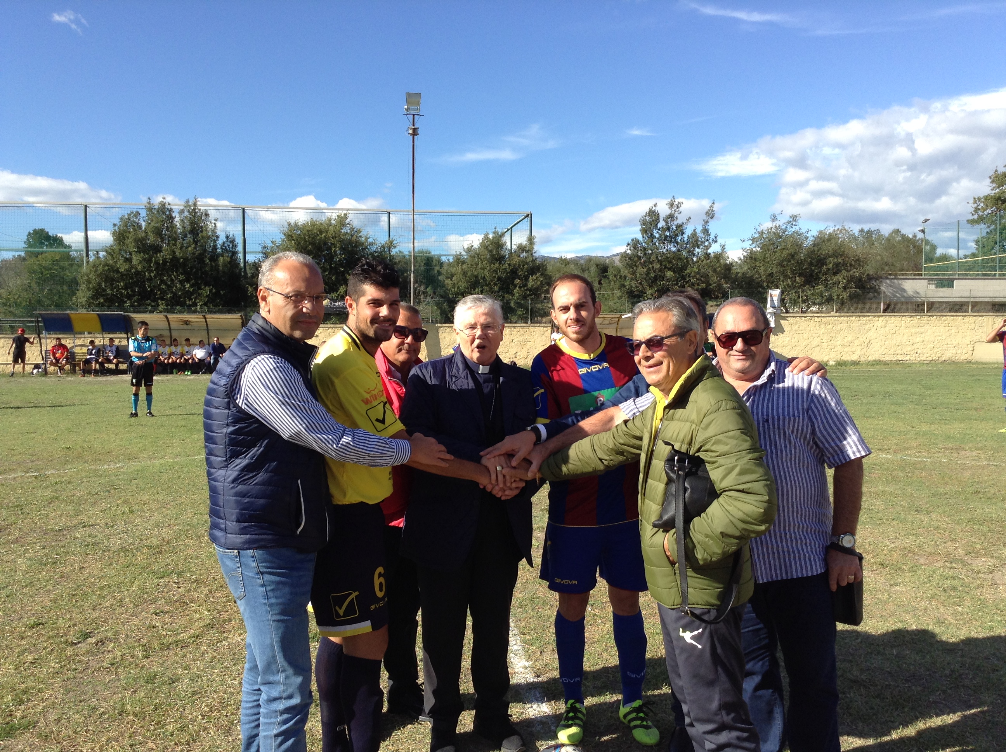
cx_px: 503
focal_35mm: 33
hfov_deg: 55.4
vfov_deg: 42.8
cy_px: 376
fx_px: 958
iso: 25
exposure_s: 1/878
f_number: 2.4
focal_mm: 3.3
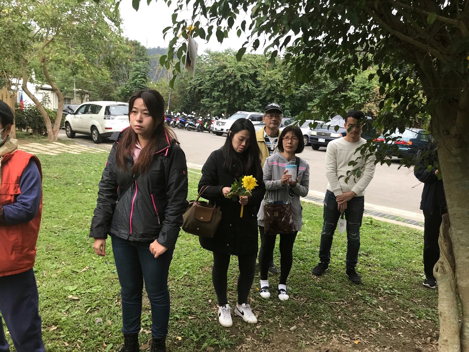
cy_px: 176
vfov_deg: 49.7
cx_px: 234
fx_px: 379
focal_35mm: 28
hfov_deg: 63.4
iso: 25
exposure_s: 1/120
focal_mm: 3.99
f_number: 1.8
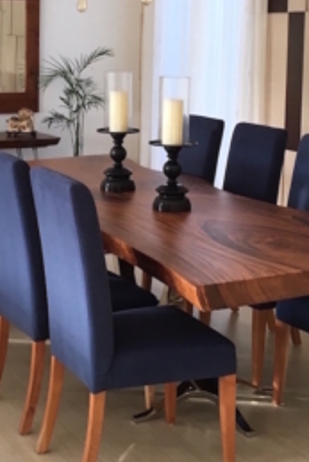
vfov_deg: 29.2
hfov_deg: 20.0
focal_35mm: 68
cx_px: 114
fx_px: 874
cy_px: 118
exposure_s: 1/33
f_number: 2.2
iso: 32
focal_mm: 4.15
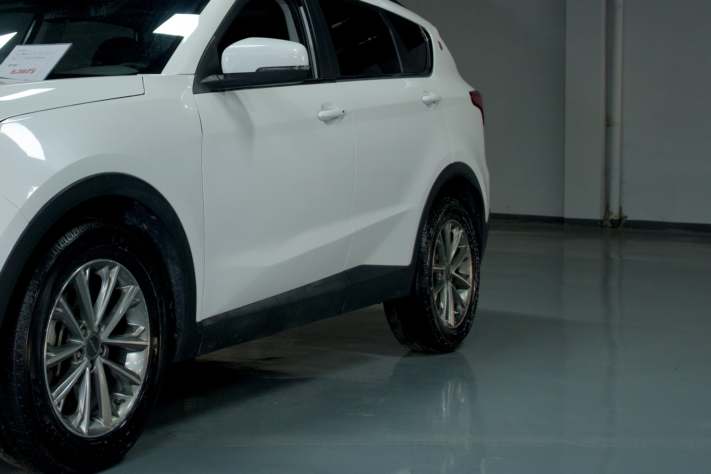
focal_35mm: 63
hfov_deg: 31.3
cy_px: 75
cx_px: 155
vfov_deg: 21.3
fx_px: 1240
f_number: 2.8
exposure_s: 1/160
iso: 320
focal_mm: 19.9
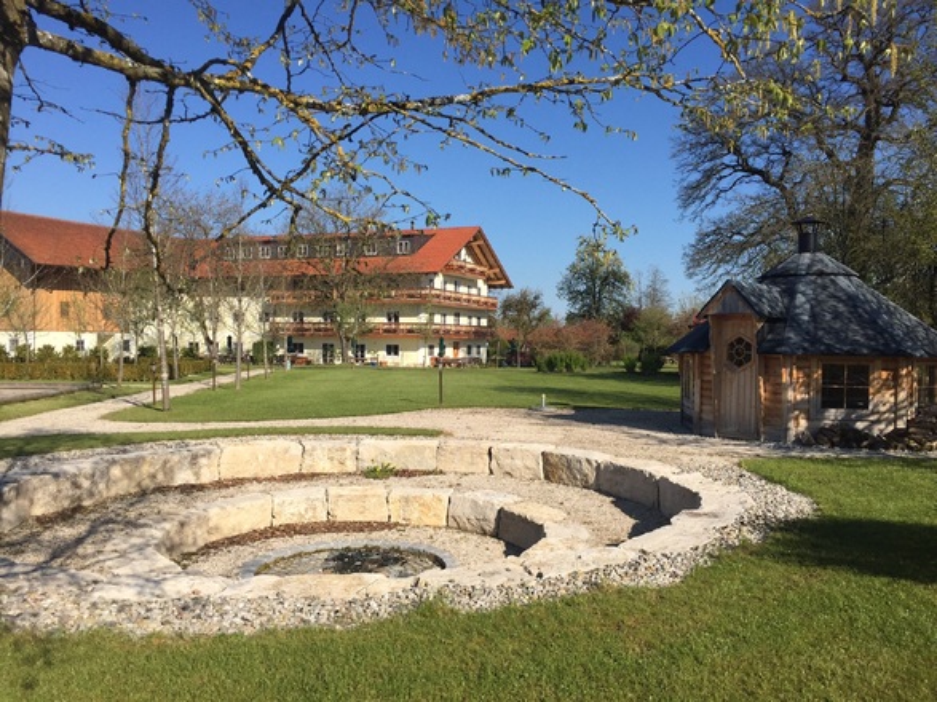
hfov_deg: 61.7
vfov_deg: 48.2
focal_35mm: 29
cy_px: 351
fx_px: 785
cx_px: 468
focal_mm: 4.15
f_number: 2.2
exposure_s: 1/2475
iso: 32
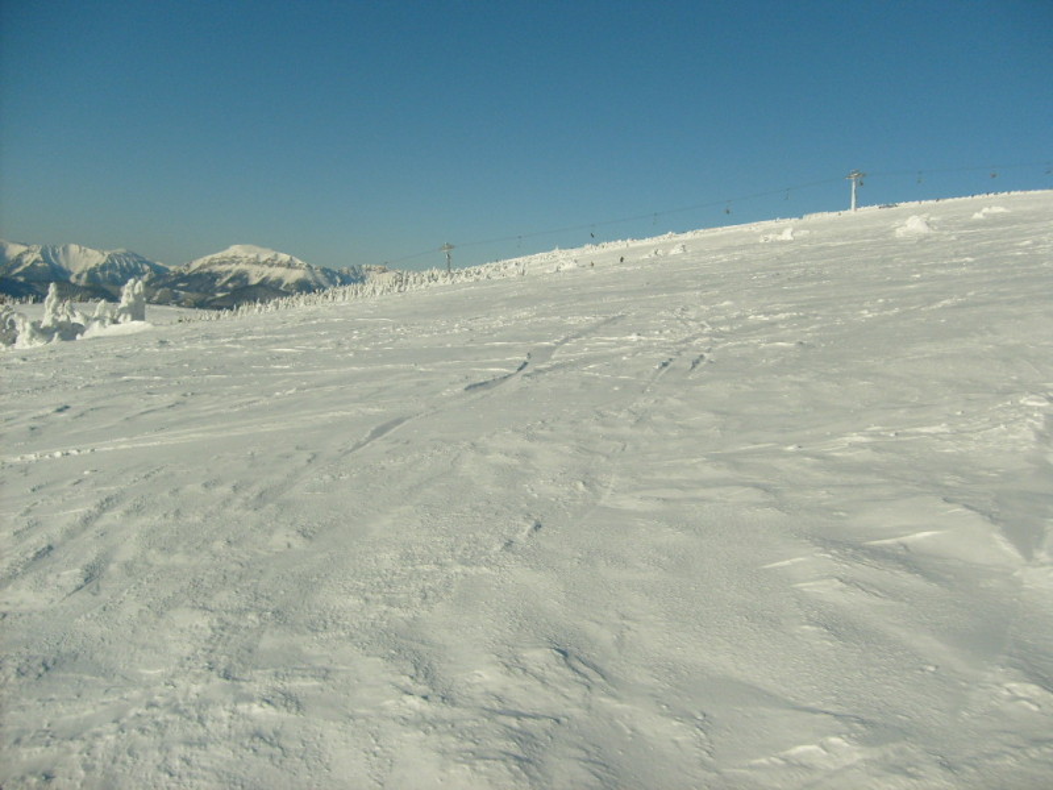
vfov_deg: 40.7
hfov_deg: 52.6
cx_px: 526
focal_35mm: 35
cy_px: 395
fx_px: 1065
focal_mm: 5.8
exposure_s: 1/750
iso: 80
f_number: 7.1
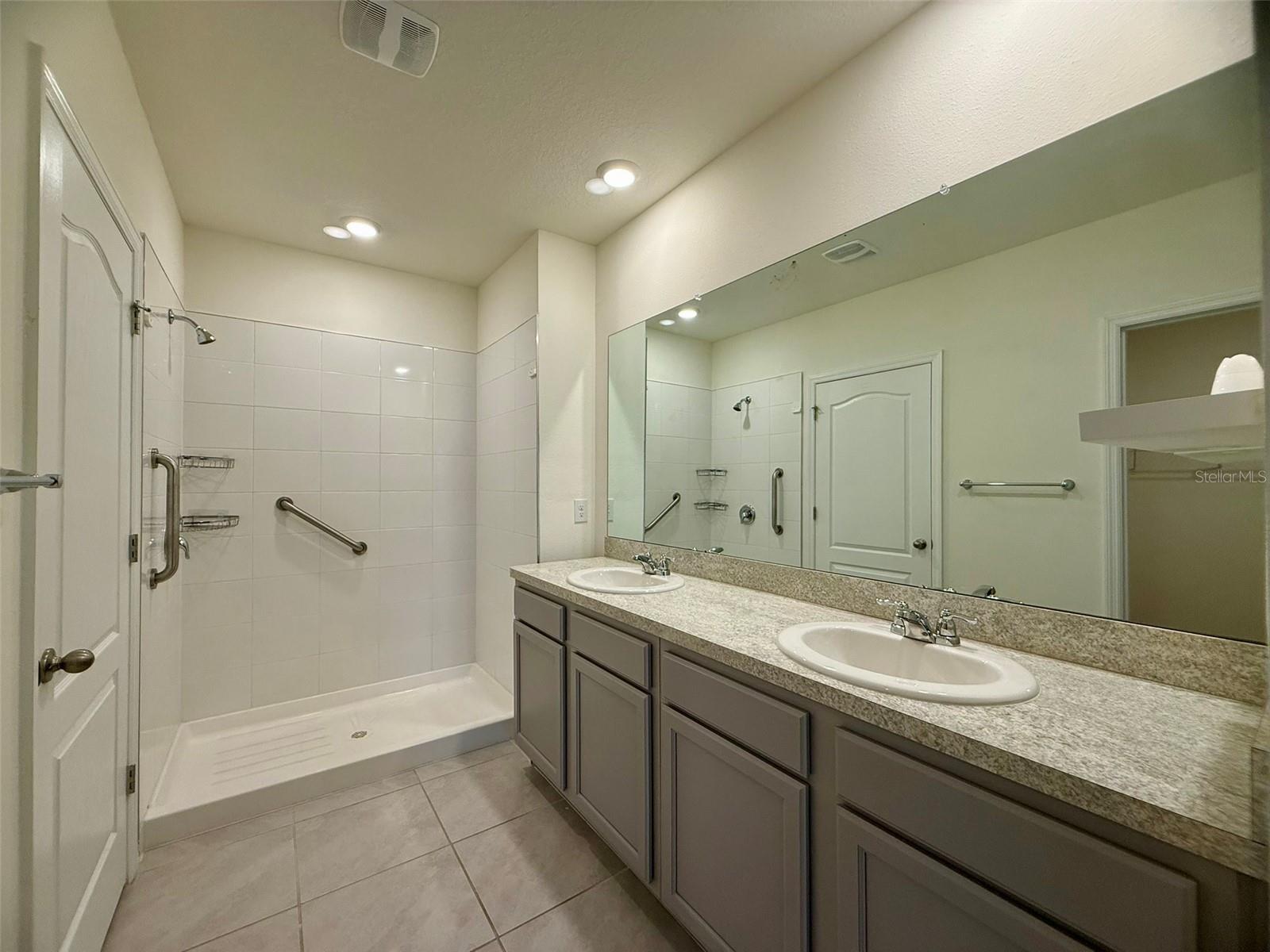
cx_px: 635
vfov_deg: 85.7
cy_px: 476
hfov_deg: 102.1
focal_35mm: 14
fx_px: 514
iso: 125
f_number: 2.2
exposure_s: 1/120
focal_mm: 2.22
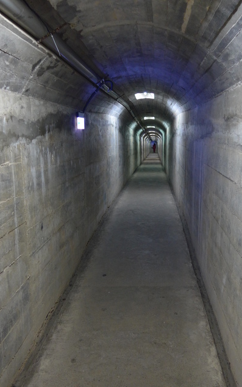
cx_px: 134
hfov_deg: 40.6
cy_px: 194
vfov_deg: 61.2
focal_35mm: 31
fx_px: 327
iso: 400
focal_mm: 6
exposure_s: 1/13
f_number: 2
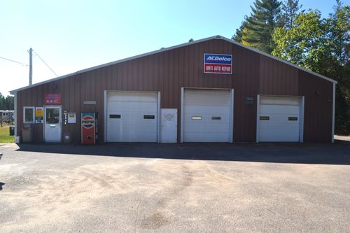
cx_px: 175
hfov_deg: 67.4
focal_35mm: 27
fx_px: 262
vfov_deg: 47.9
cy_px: 116
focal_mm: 18
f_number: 8
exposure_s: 1/200
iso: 100
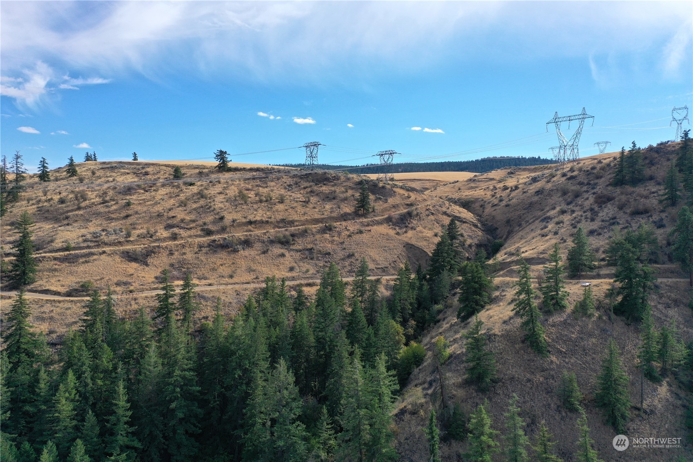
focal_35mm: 28
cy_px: 231
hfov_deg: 65.5
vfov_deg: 46.4
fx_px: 539
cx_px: 346
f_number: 3.2
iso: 100
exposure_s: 1/500
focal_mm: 10.26
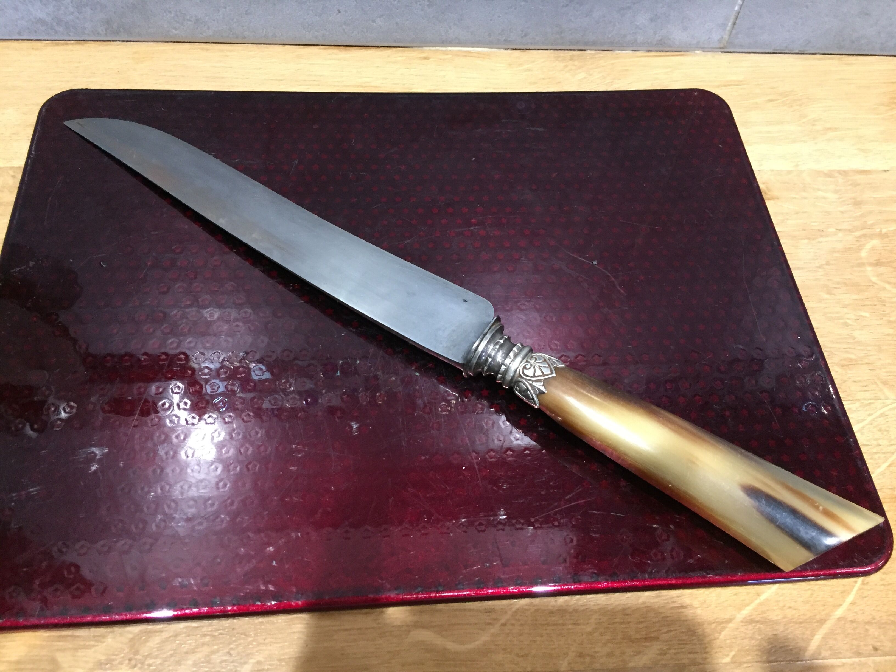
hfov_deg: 61.7
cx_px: 448
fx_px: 751
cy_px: 336
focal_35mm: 29
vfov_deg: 48.2
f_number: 2.2
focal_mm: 4.15
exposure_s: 1/33
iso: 320
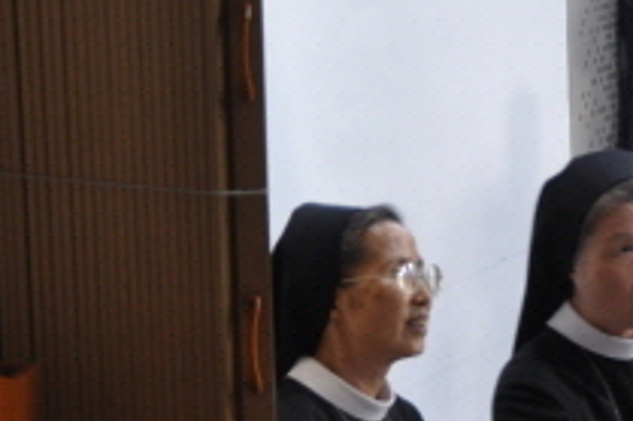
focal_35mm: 195
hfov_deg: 9.9
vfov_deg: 7.0
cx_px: 1187
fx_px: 3426
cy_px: 265
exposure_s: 1/15
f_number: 4.2
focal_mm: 34
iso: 560
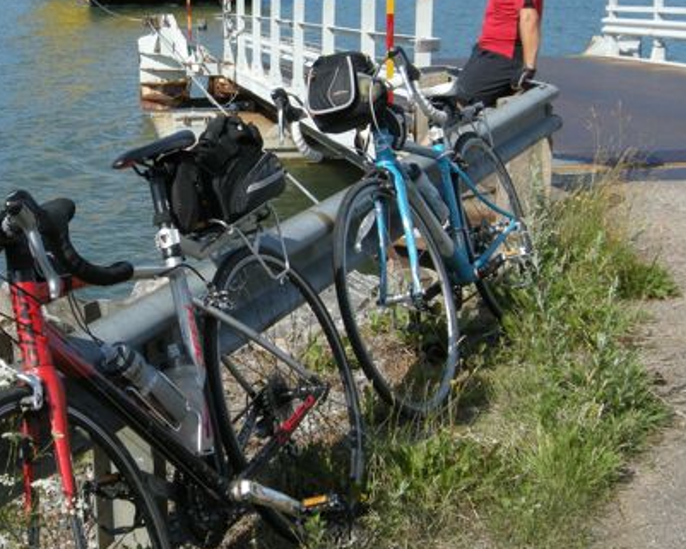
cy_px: 216
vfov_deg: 21.0
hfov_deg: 25.8
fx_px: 1482
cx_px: 193
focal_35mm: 73
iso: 64
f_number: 5.7
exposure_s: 1/264
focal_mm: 8.5
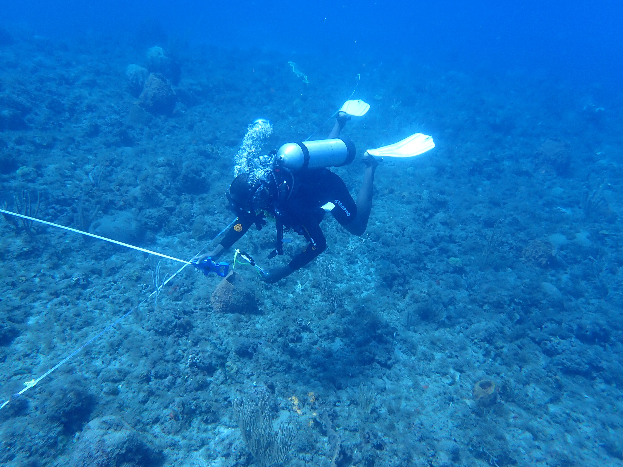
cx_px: 312
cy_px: 234
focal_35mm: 25
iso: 100
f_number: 2.8
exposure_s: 1/320
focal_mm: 4.5
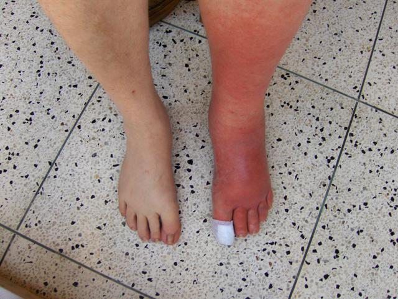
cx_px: 199
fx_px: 403
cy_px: 150
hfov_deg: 52.6
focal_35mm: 35
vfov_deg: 40.8
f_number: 2.8
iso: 154
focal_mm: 7.5
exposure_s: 1/64.4
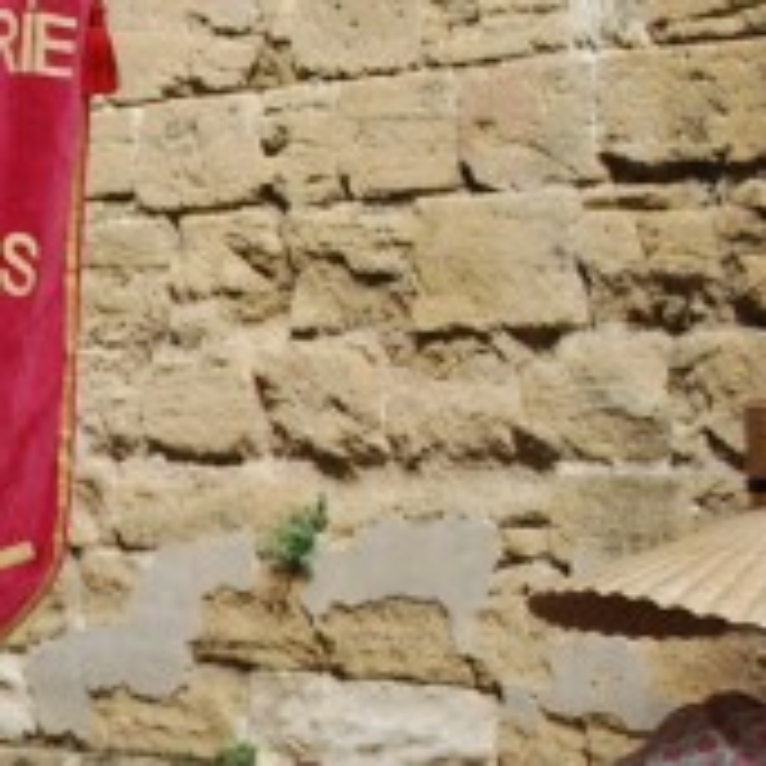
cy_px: 719
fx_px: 5232
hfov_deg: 7.8
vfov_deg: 8.3
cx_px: -985
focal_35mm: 209
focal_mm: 35
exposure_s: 1/125
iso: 110
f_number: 5.6
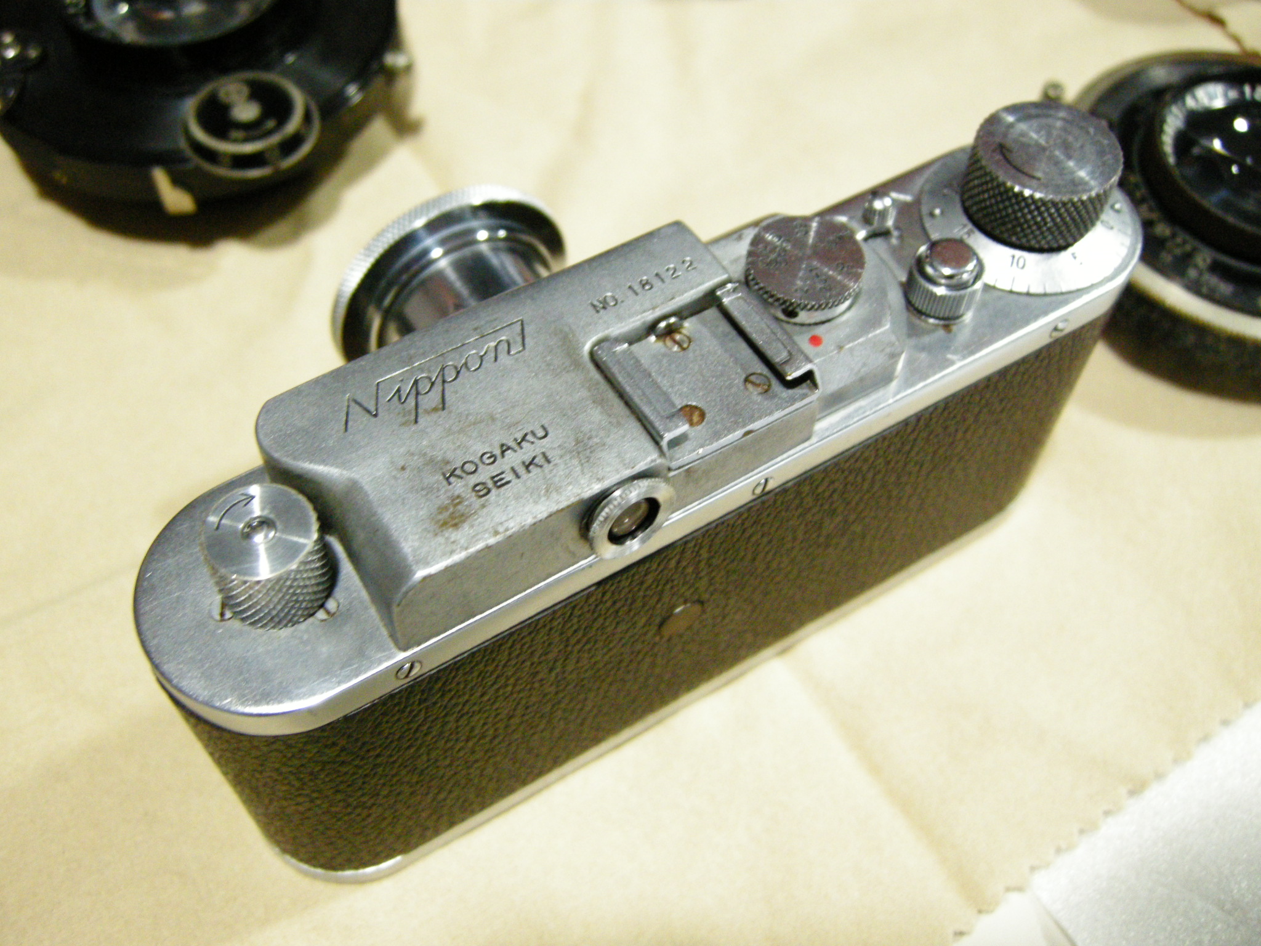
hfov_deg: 52.6
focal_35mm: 35
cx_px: 630
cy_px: 473
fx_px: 1275
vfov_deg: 40.7
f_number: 2.7
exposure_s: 1/17.7
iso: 400
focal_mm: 7.5
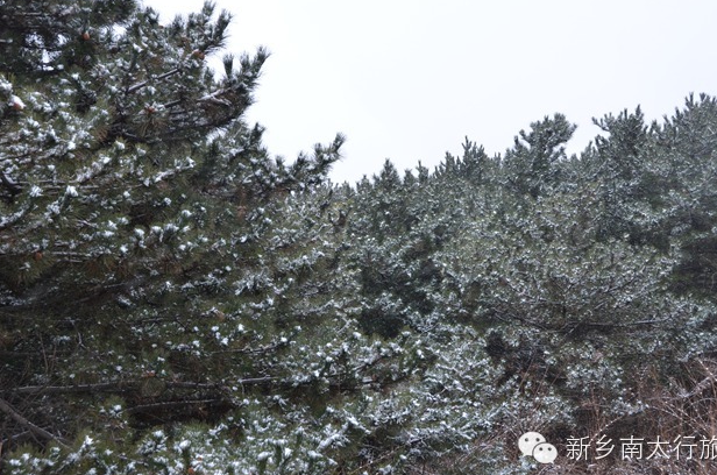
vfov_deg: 23.3
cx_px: 370
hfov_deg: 34.5
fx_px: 1153
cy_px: 220
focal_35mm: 58
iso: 200
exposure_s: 1/180
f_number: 6.7
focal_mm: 34
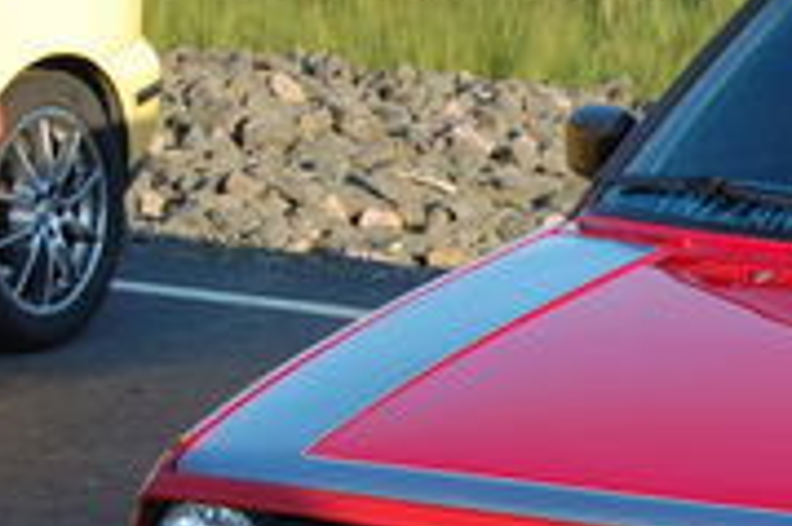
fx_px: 4484
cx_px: 1221
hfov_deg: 9.8
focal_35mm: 204
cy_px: 446
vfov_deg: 6.7
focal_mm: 38
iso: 200
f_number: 7.1
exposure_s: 1/200
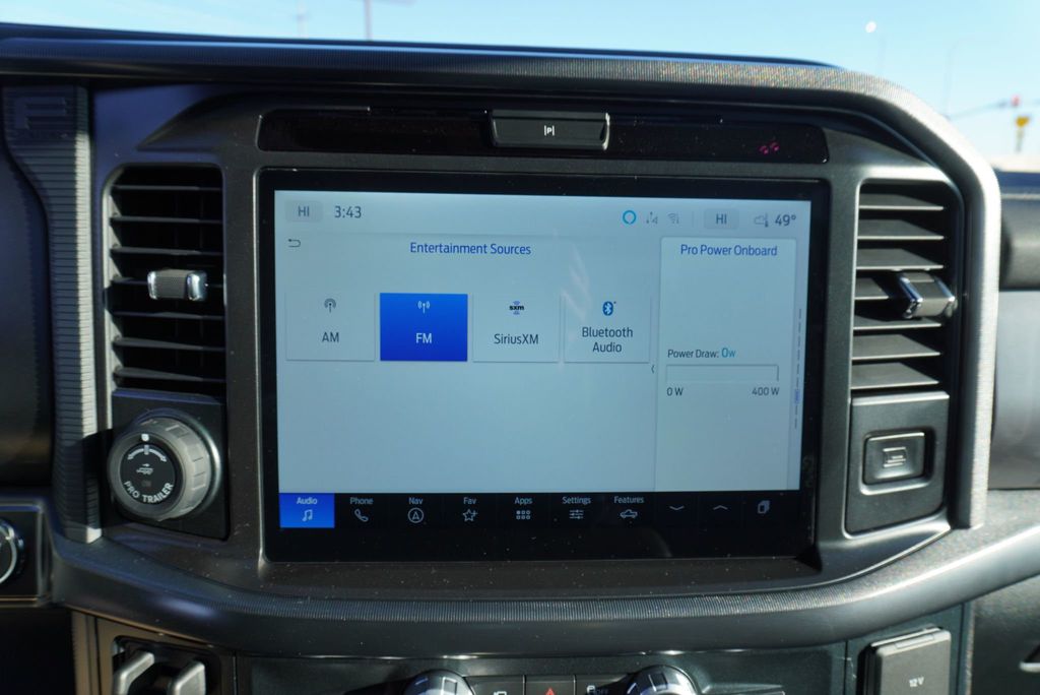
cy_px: 348
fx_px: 694
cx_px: 520
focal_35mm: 24
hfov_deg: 73.7
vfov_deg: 53.2
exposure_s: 1/125
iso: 100
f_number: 5.6
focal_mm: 16
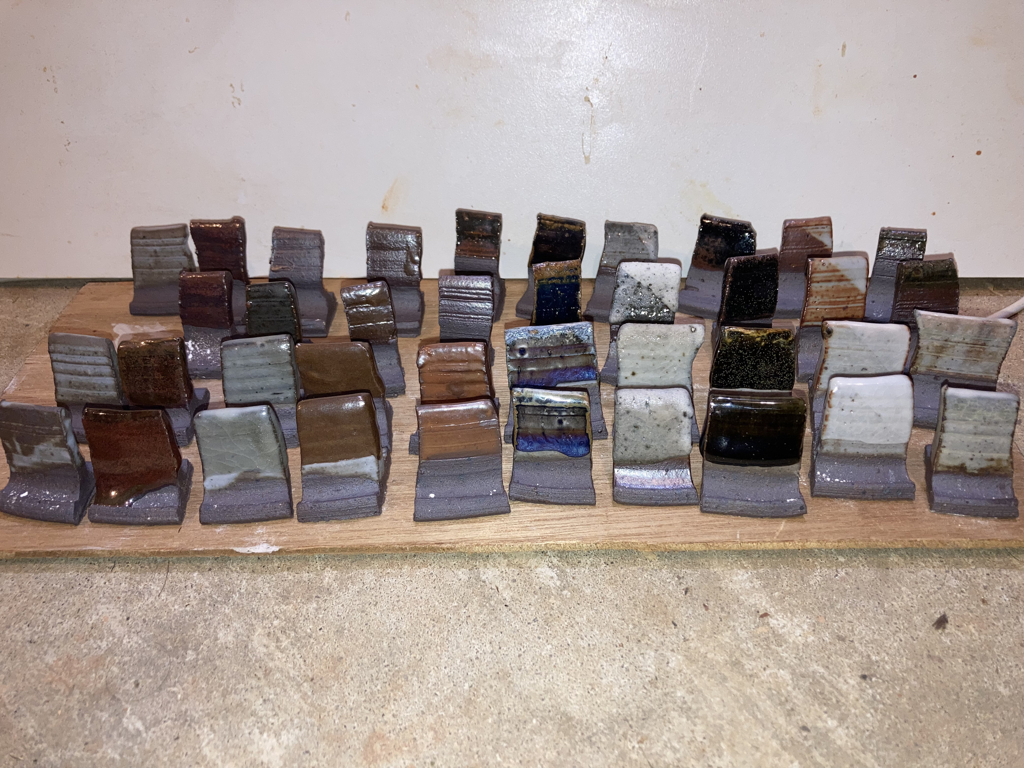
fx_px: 828
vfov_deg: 49.7
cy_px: 384
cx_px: 512
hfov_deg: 63.4
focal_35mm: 28
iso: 50
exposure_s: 1/15
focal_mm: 3.99
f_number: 1.8
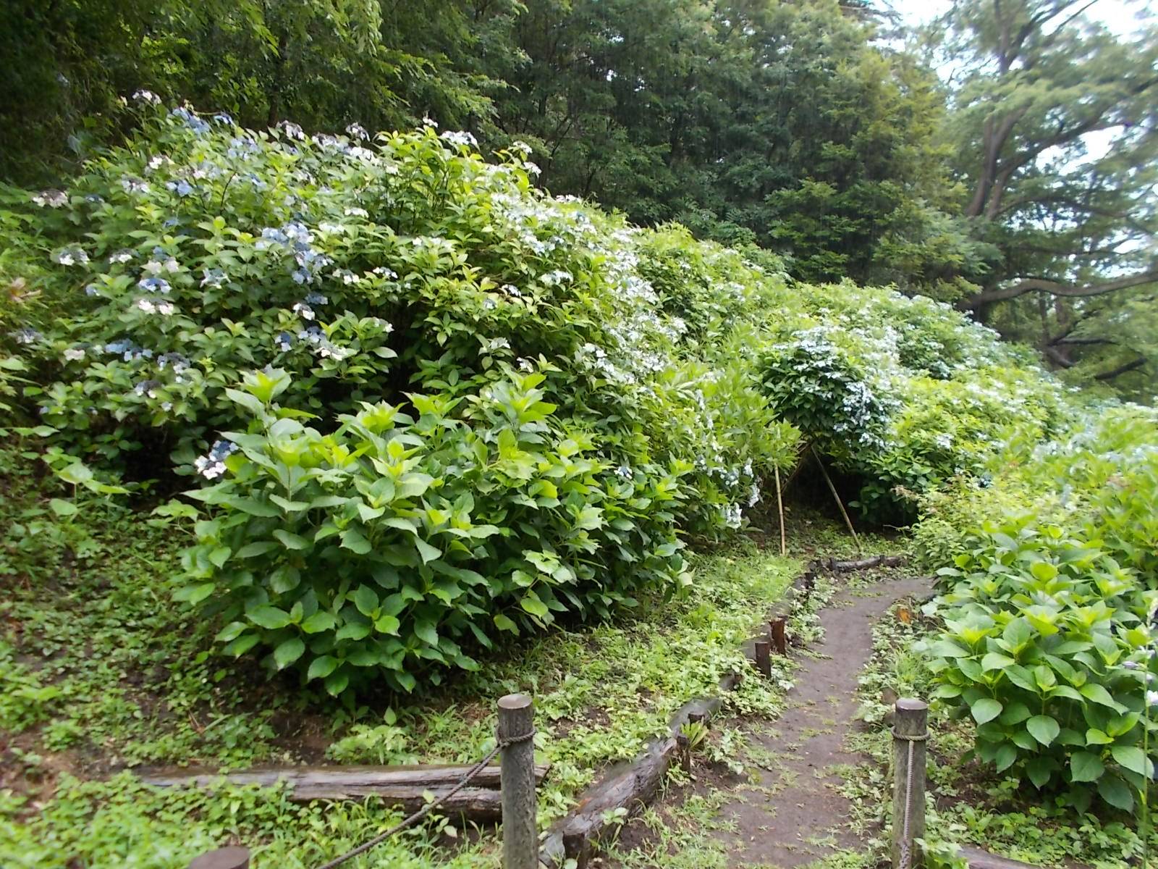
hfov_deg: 67.3
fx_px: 870
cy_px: 434
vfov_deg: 53.1
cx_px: 579
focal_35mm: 26
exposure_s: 1/50
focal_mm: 4.6
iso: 80
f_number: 3.2
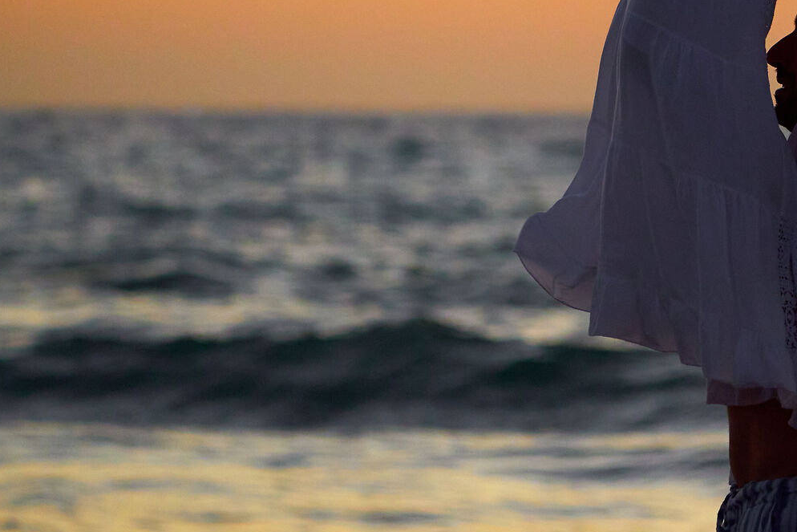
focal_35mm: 483
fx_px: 10694
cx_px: 835
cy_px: 56
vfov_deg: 2.8
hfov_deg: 4.3
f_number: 5.6
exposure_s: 1/800
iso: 4000
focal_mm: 200
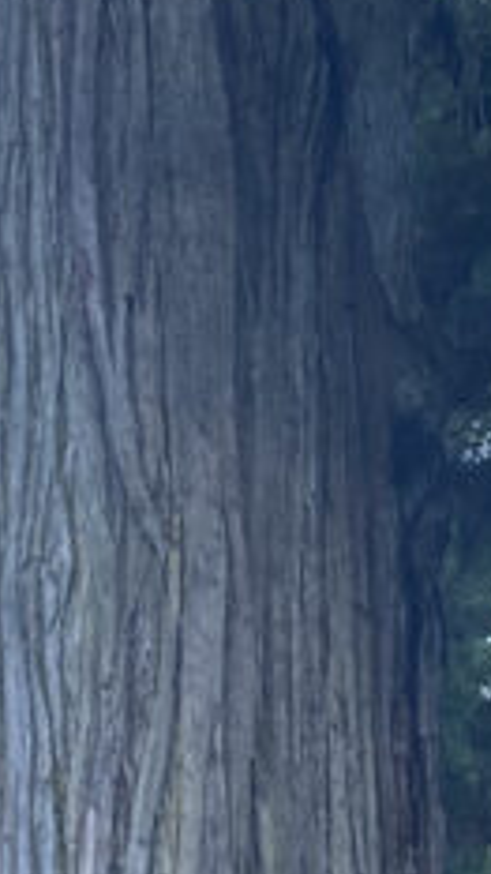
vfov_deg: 15.7
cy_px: 874
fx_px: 3103
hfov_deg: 9.0
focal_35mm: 134
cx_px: 124
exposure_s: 1/121
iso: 64
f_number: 1.8
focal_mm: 3.99
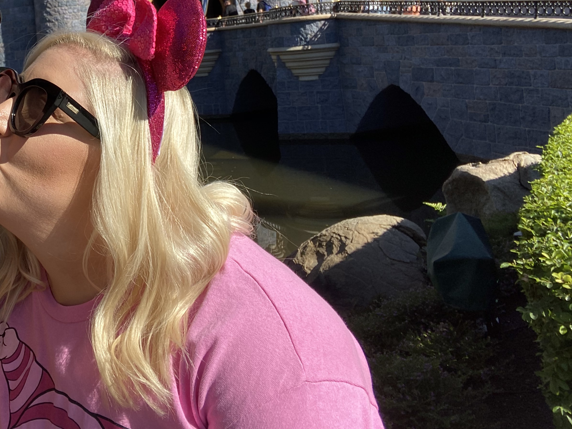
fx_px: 644
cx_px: 90
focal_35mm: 39
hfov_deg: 44.8
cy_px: 74
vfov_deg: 35.4
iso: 25
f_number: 2.2
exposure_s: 1/1000
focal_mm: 2.71
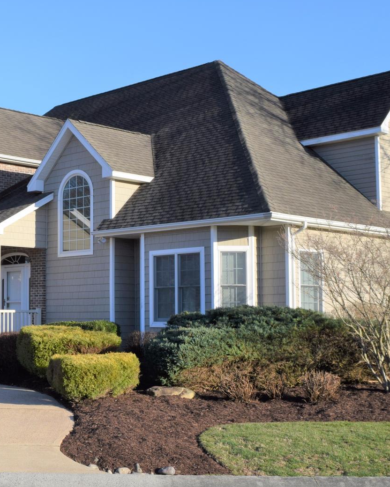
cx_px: 55
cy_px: 262
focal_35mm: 61
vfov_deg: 30.9
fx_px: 880
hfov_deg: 24.4
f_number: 9
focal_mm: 22
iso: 200
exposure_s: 1/320
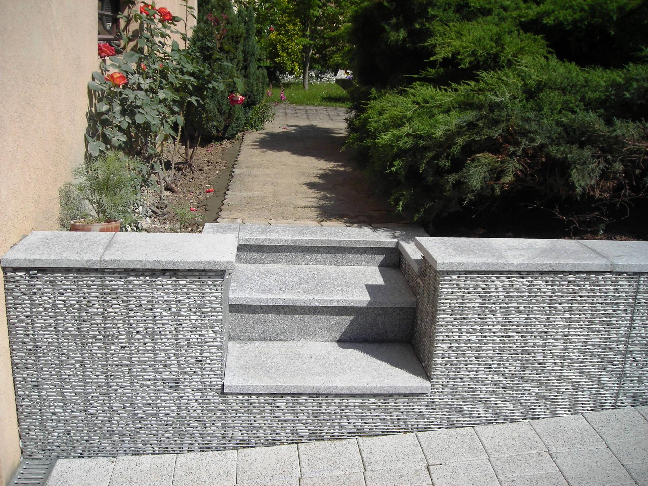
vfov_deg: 37.7
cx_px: 324
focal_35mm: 38
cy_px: 243
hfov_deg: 49.0
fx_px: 711
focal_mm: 6.3
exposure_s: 1/296
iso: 50
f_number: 6.4
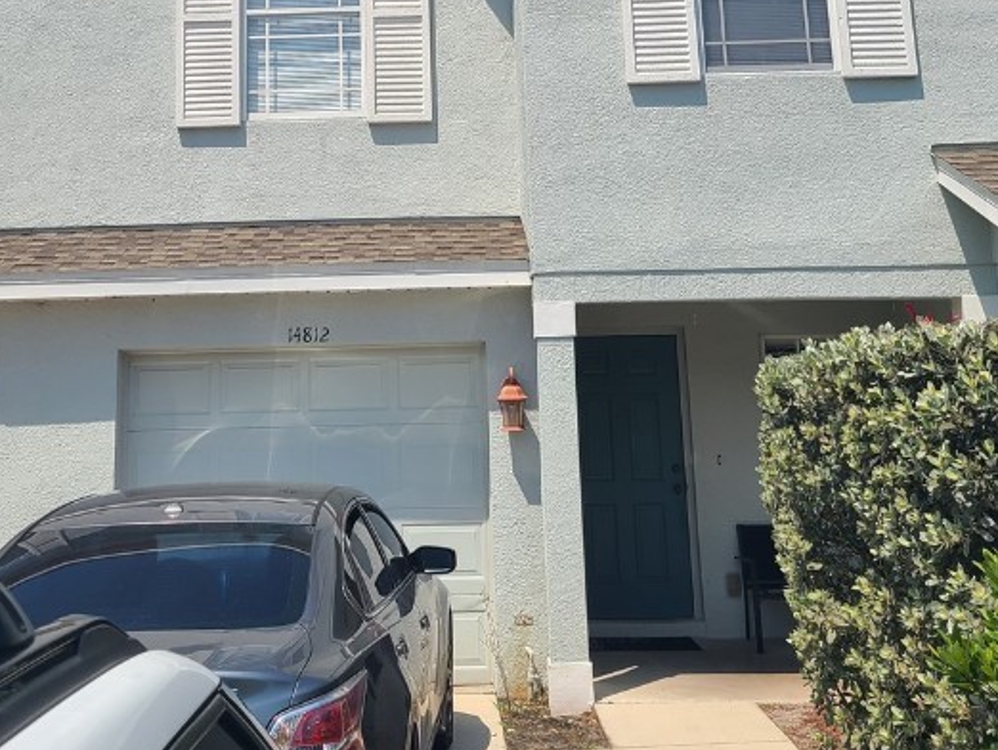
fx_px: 1471
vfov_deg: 27.4
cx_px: 386
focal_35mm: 51
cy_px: 54
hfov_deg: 37.3
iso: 40
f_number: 1.8
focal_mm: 5.4
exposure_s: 1/2993
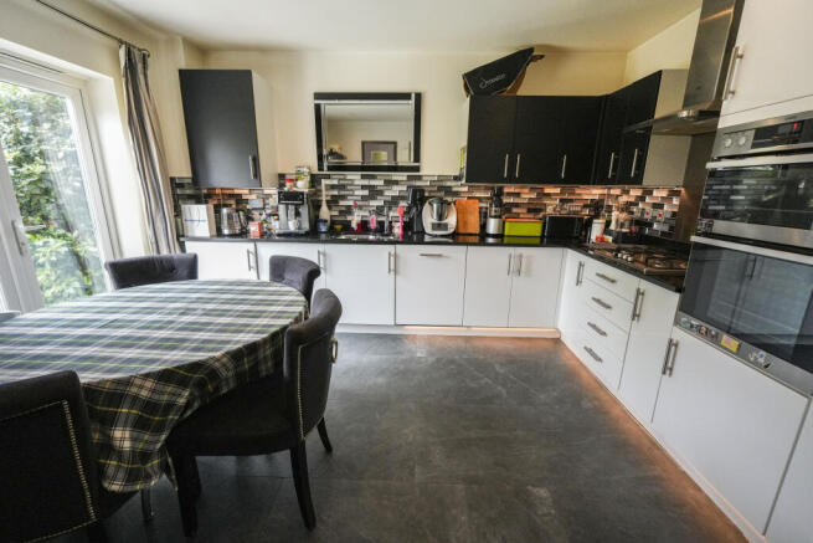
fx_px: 339
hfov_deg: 100.4
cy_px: 272
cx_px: 406
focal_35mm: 15
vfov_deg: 77.4
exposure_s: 1/160
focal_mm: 10
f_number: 4
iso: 2000
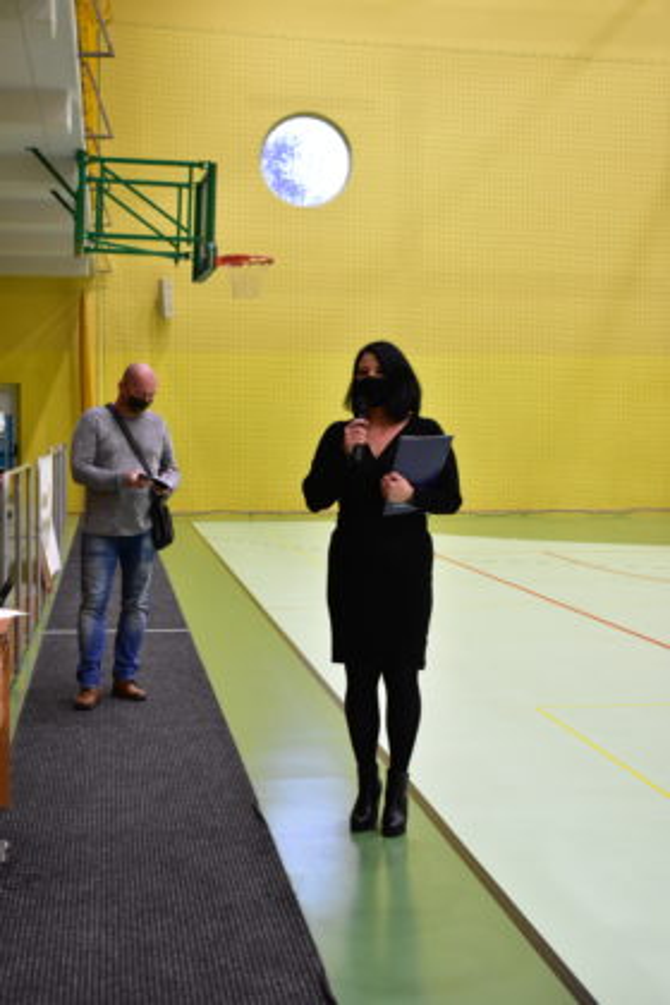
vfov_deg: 36.9
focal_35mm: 54
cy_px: 502
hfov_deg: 25.1
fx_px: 1507
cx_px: 335
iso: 2000
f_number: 4.8
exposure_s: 1/80
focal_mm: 36
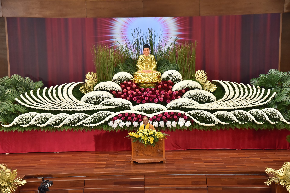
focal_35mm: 70
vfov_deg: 19.5
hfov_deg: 28.8
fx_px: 564
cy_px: 96
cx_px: 145
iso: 1600
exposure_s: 1/125
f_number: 5.6
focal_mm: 70
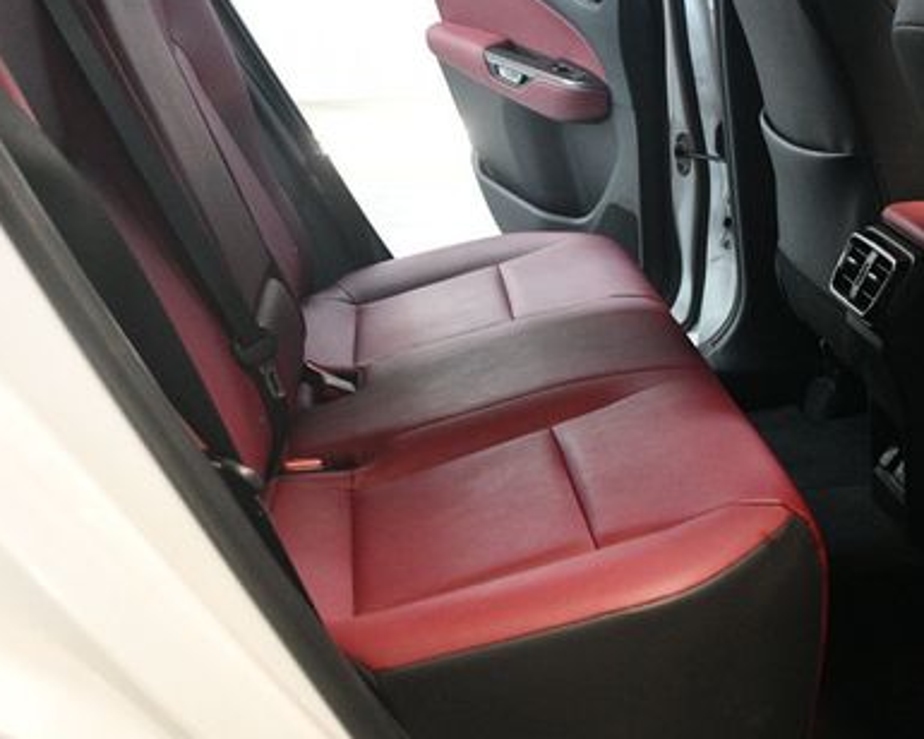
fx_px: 1449
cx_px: 605
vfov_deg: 28.6
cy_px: 310
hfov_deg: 35.1
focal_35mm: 53
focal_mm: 23
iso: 3200
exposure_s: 1/80
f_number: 3.8
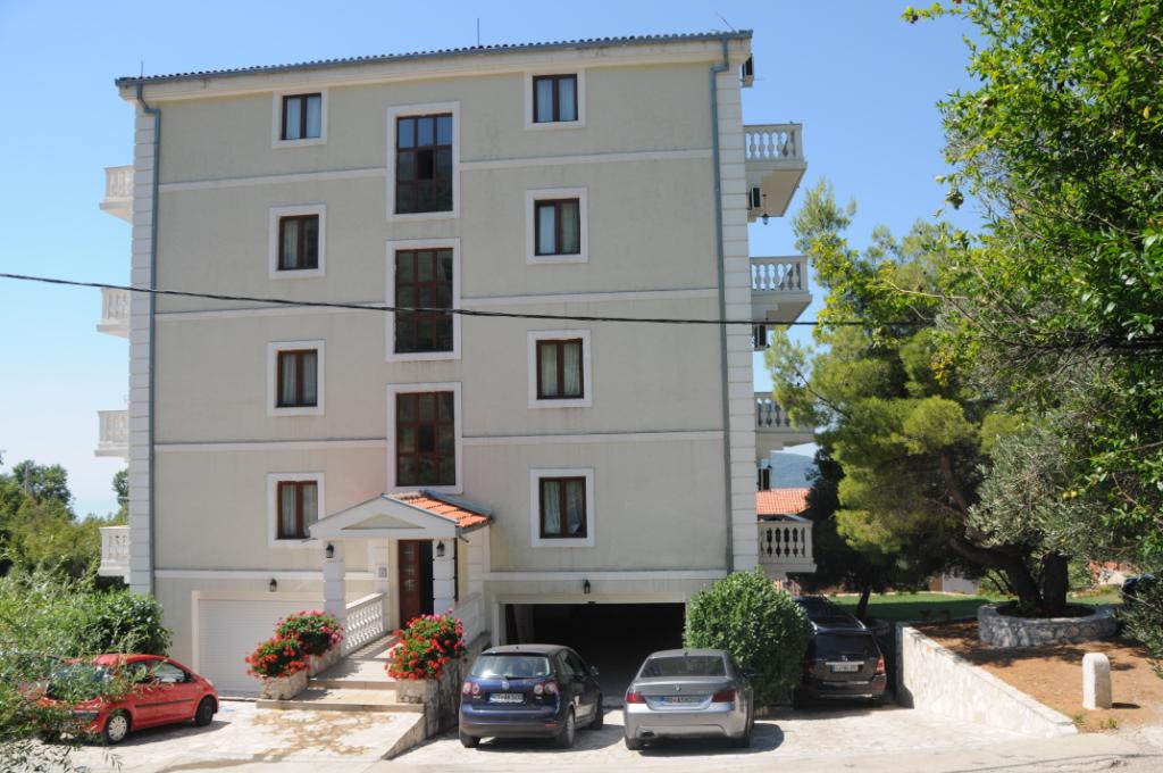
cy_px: 386
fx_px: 871
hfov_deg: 67.4
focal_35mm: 27
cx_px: 582
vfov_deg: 47.8
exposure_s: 1/320
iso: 250
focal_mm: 18
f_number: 9
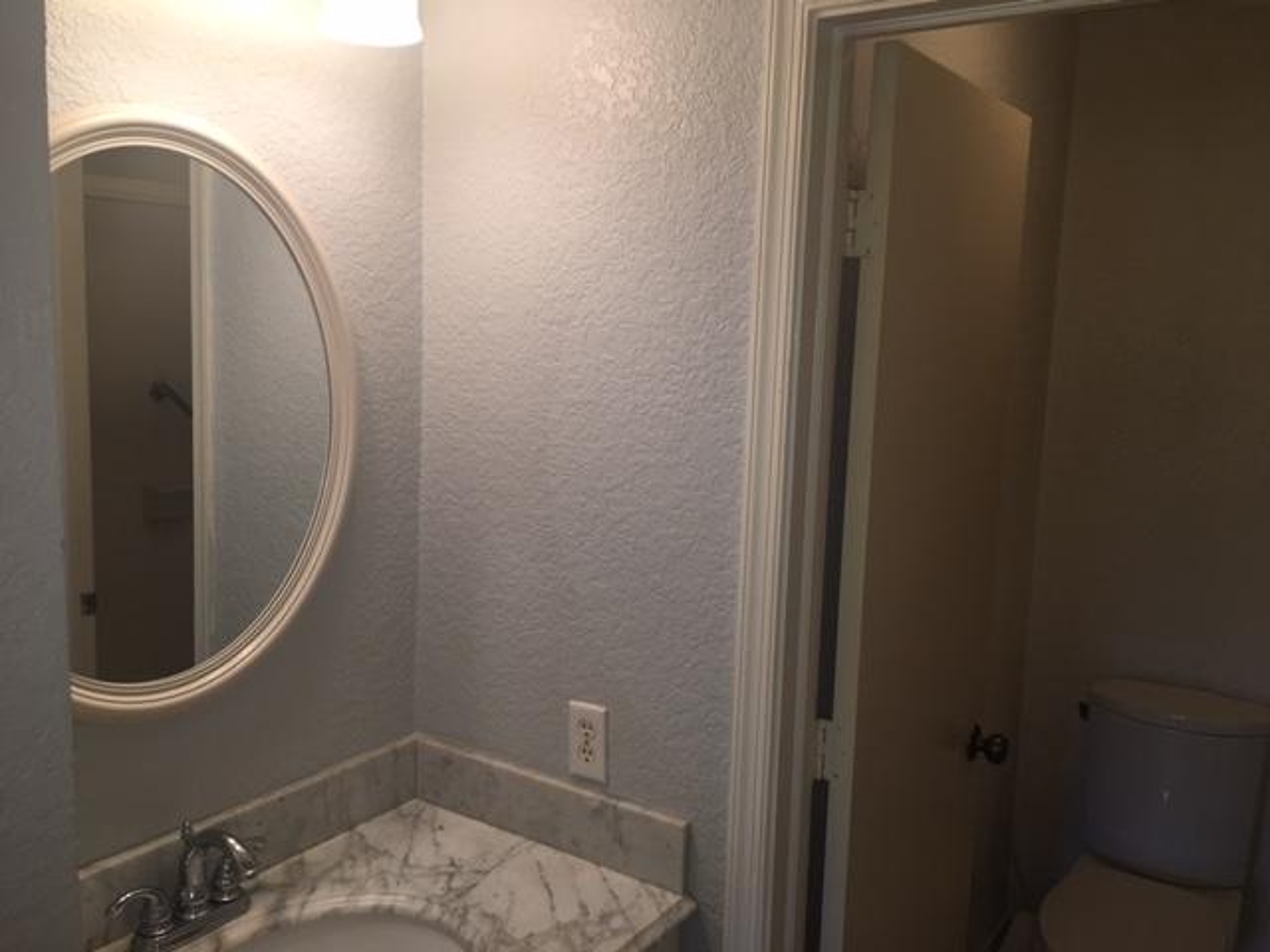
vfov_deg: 48.2
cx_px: 635
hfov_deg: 61.7
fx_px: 1064
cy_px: 476
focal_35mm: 29
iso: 32
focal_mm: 4.15
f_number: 2.2
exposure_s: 1/30
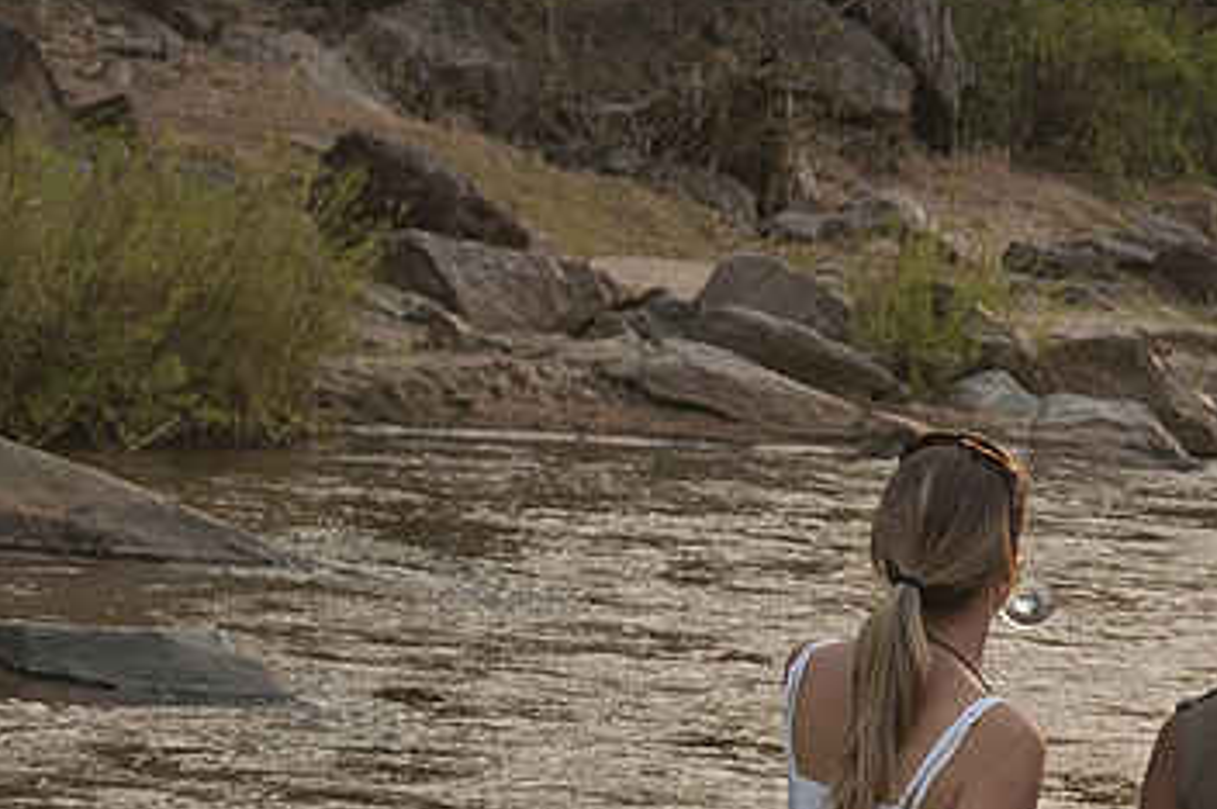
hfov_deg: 10.7
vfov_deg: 7.5
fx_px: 6147
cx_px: 2144
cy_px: 493
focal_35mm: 182
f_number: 4
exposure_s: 1/250
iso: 400
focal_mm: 40
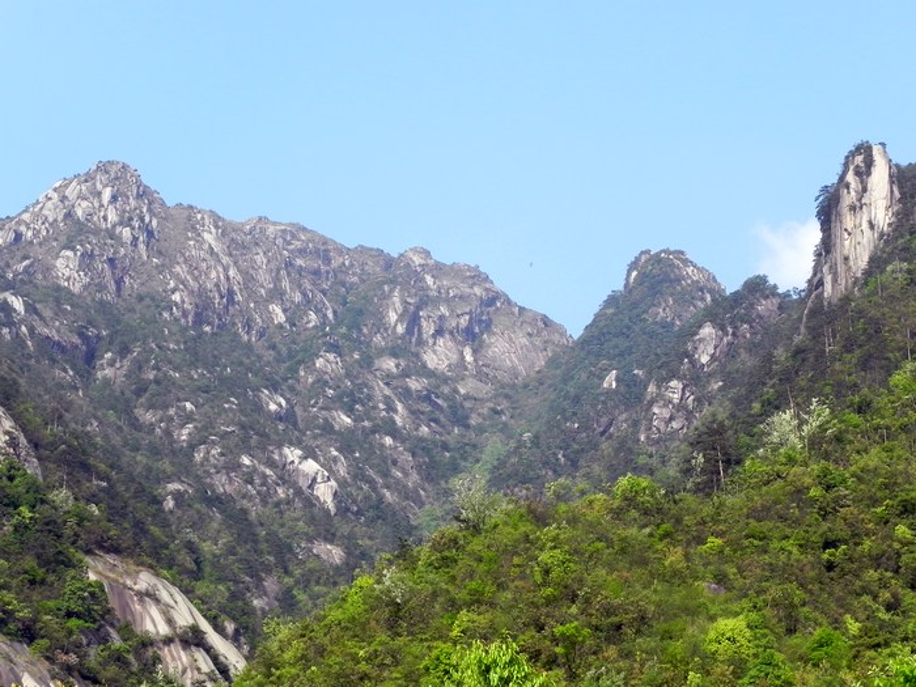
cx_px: 458
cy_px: 344
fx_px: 2249
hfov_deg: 23.0
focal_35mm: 85
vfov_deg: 17.4
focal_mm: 15.1
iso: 160
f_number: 6.3
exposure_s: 1/278
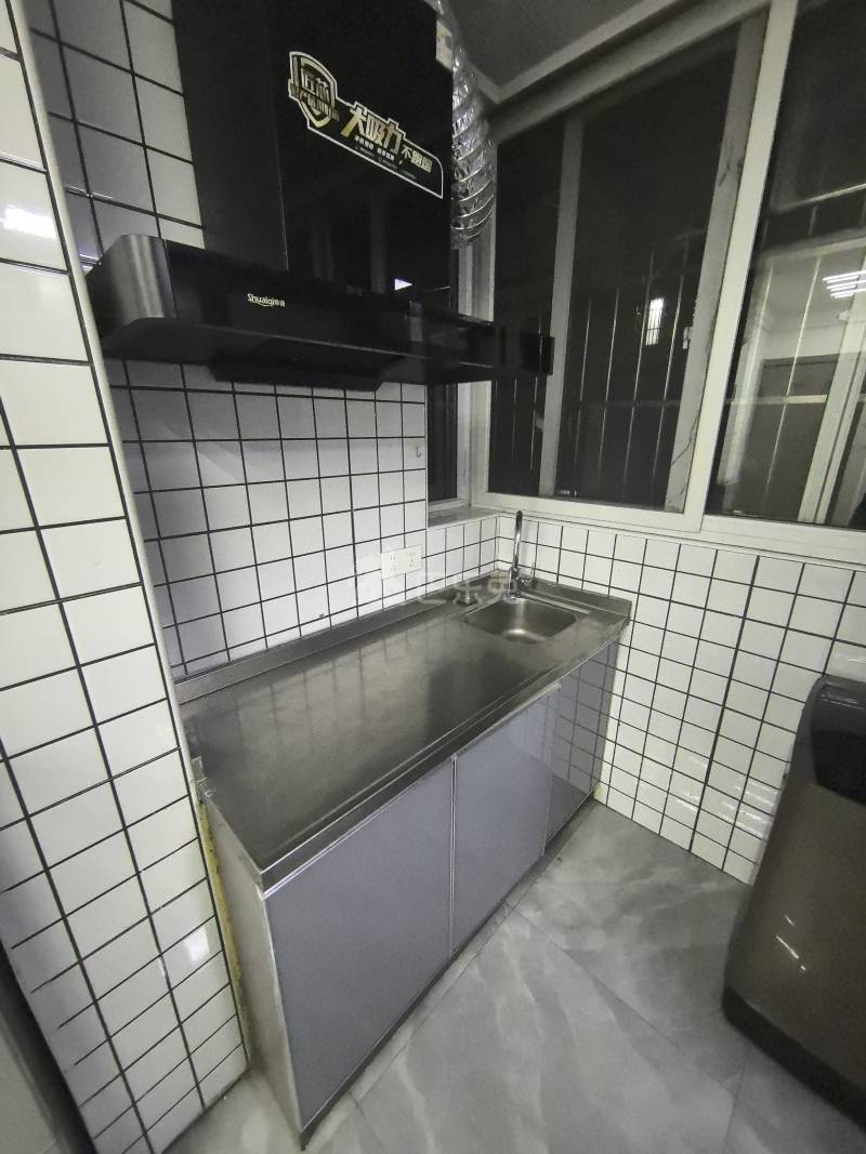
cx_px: 433
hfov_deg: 89.9
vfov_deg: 106.2
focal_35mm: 13
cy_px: 577
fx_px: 434
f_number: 2.2
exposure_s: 1/50
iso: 2000
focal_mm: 1.95
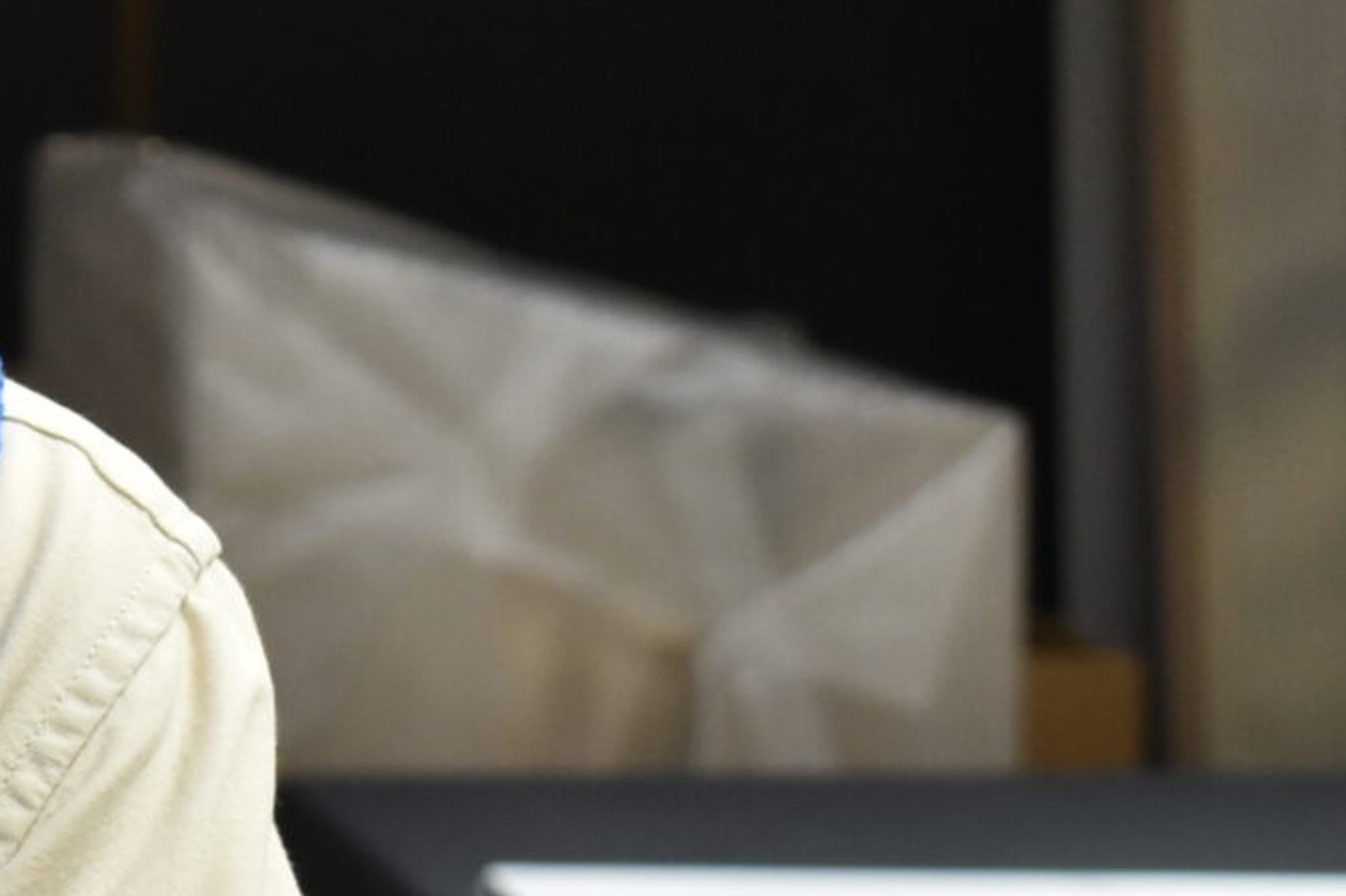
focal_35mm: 217
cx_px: -1162
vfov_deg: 6.3
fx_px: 8109
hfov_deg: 9.0
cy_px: -370
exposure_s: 1/200
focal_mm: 38
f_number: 8
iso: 800
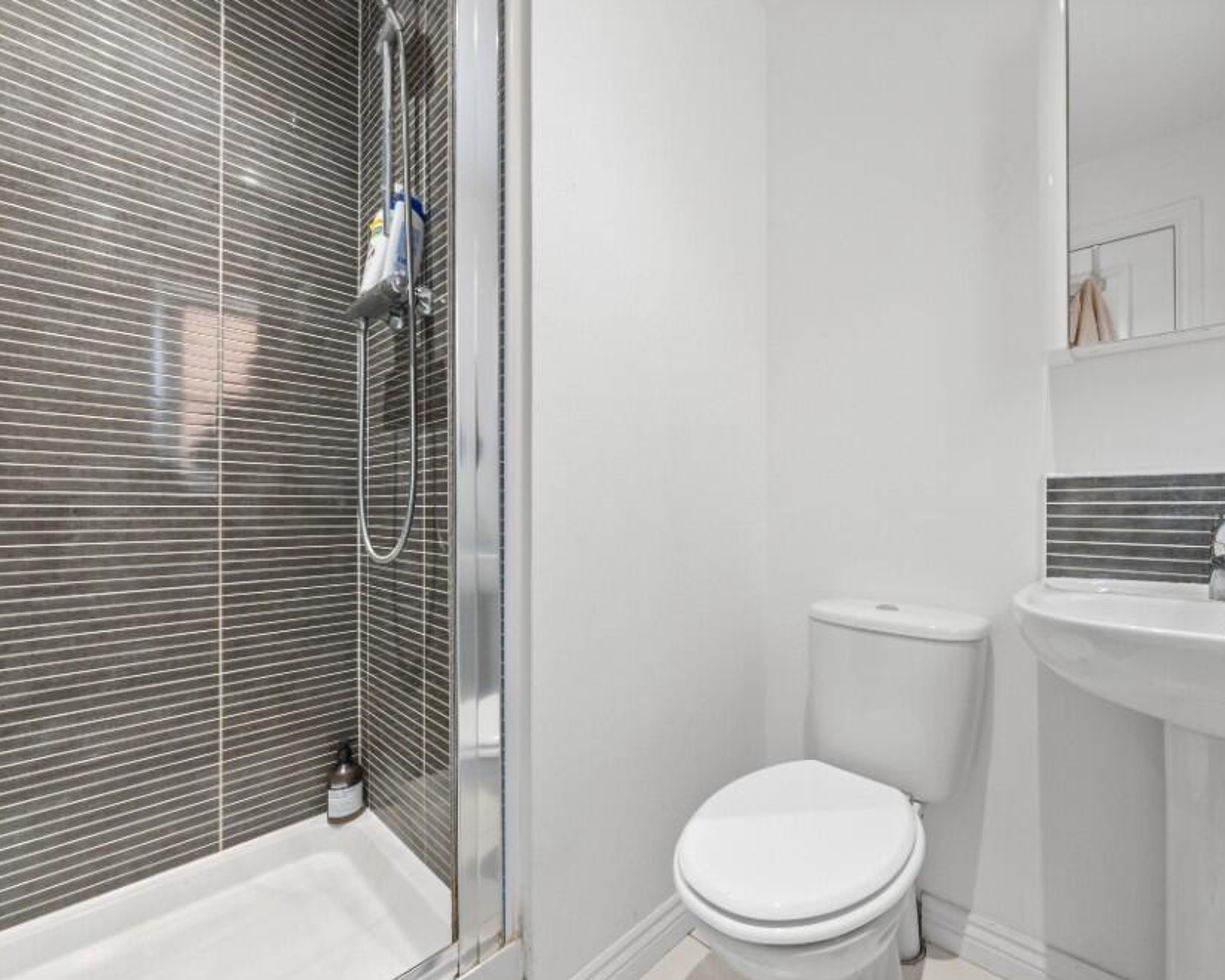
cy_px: 504
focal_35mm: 14
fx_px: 508
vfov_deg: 87.9
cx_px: 709
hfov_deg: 99.9
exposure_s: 1.6
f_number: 22
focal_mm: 12
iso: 800
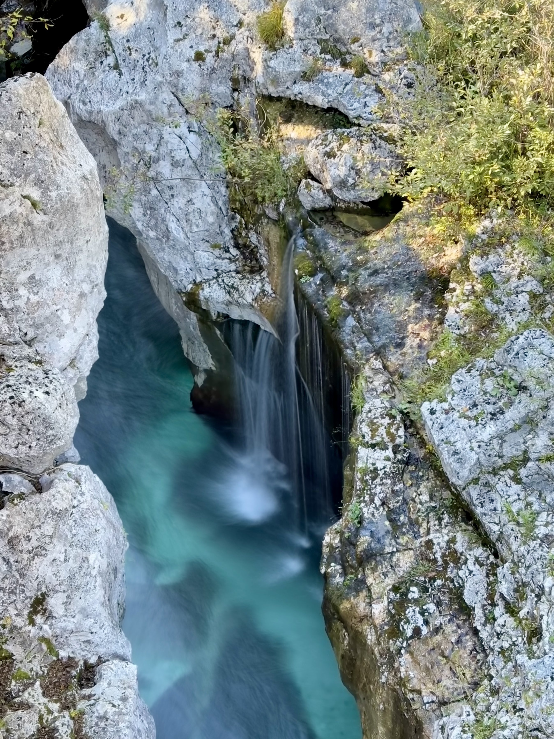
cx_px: 277
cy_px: 370
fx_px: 1110
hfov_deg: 28.0
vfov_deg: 36.8
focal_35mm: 52
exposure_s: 1/82
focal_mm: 5.96
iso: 100
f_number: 1.6
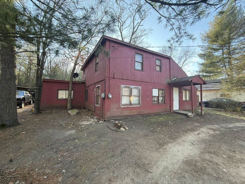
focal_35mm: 14
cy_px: 92
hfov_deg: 102.1
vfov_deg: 85.7
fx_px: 99
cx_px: 122
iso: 80
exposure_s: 1/99
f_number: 2.2
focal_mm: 2.22
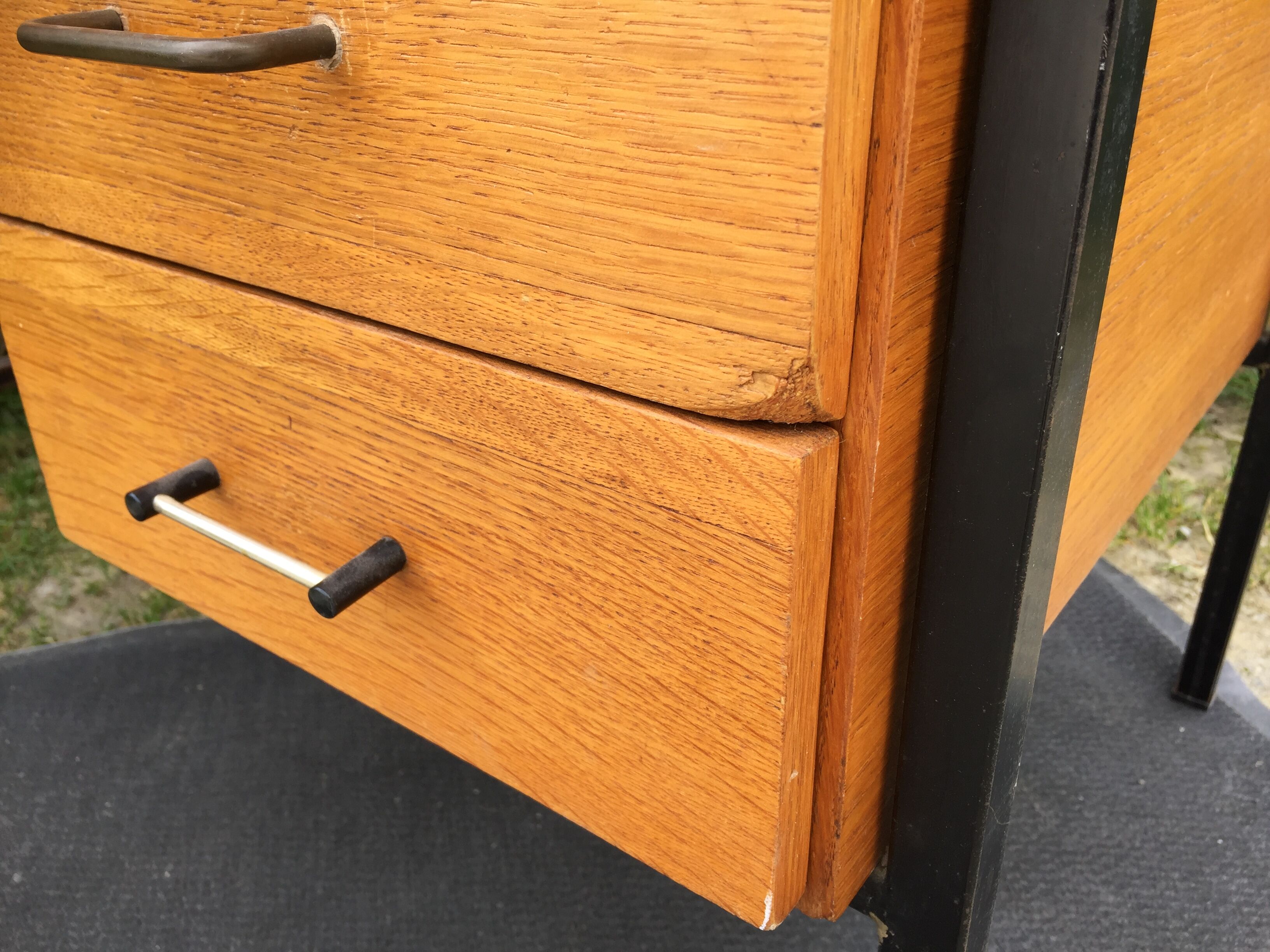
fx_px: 1064
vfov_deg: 48.2
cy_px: 476
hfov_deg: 61.7
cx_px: 635
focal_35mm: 29
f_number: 2.2
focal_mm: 4.15
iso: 32
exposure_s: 1/297
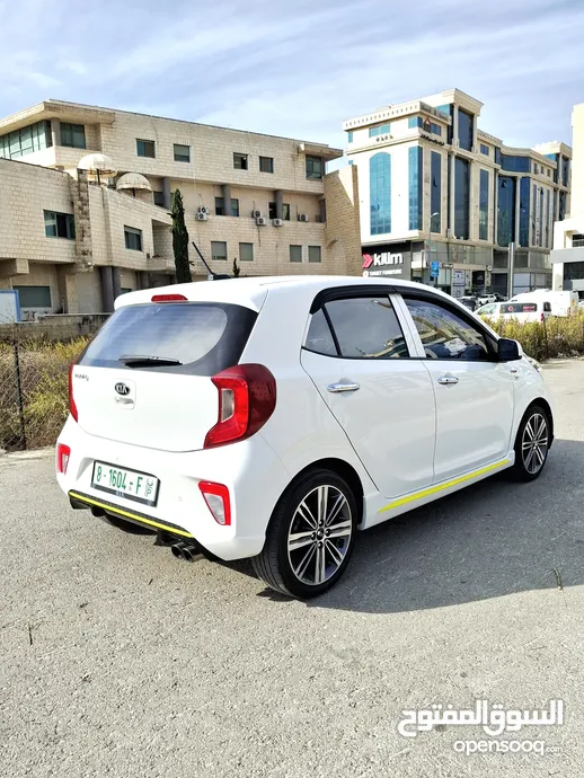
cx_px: 285
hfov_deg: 56.8
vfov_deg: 71.6
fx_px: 540
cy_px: 377
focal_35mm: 24
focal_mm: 5.54
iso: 50
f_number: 1.8
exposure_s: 1/2500
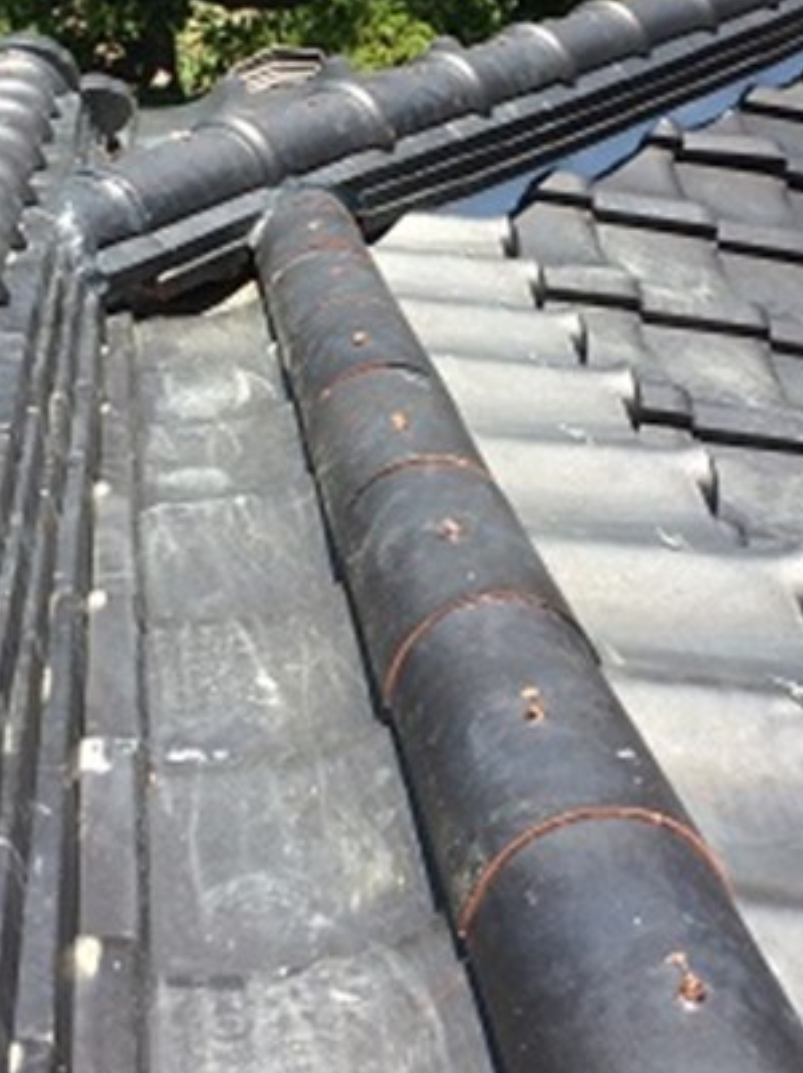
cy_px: 278
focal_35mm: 63
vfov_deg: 30.3
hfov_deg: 23.2
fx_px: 1952
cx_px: 347
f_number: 2.2
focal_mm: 4.15
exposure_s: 1/1414
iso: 32
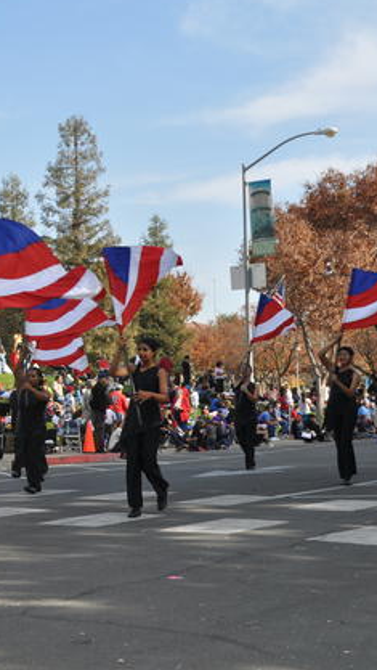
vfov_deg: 30.2
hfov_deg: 16.7
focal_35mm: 70
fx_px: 1239
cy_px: 332
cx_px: -45
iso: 200
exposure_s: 1/320
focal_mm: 29
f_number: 9
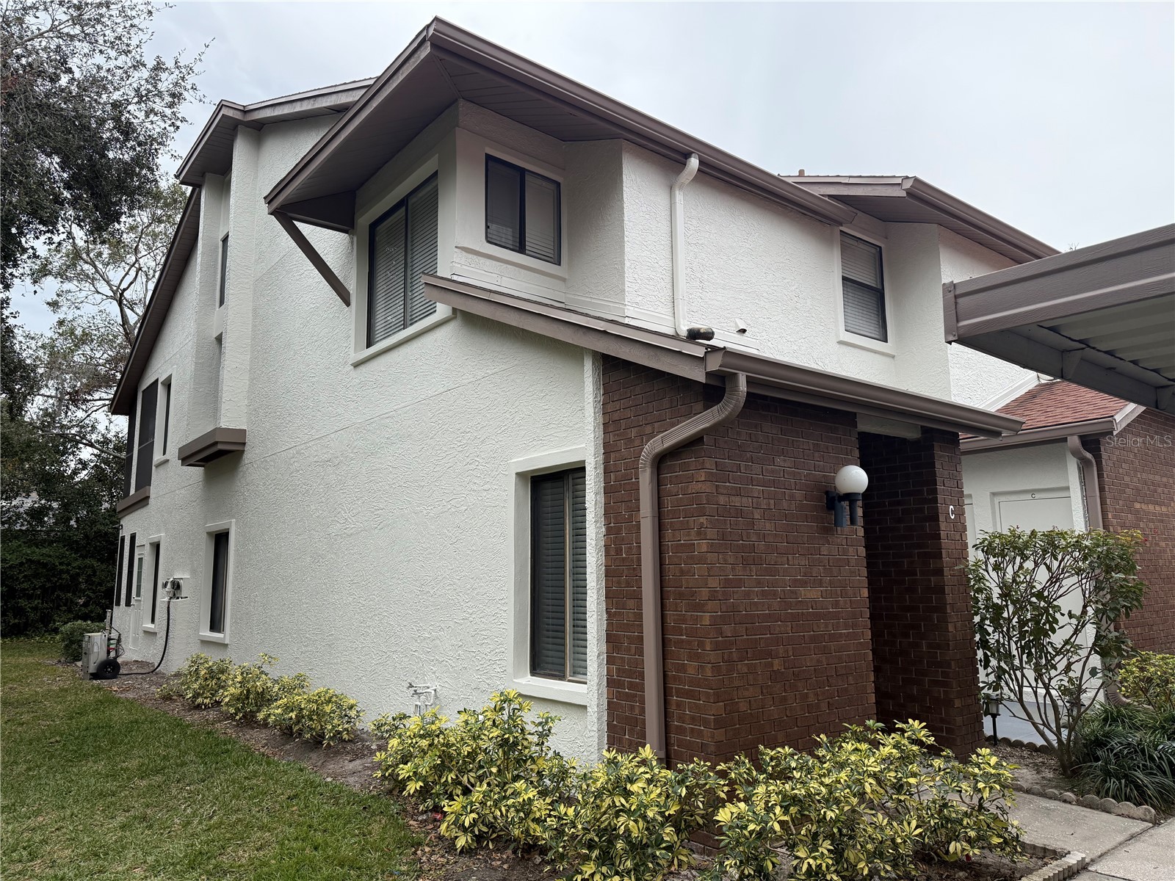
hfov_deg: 71.6
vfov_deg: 56.8
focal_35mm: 24
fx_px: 815
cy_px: 440
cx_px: 588
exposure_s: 1/1493
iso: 100
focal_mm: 6.76
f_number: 1.78
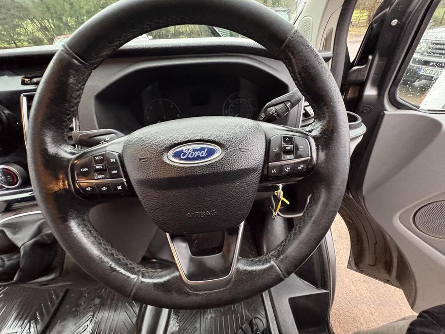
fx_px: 180
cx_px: 222
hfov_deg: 102.1
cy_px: 167
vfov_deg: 85.7
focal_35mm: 14
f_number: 2.2
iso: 800
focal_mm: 2.22
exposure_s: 1/55
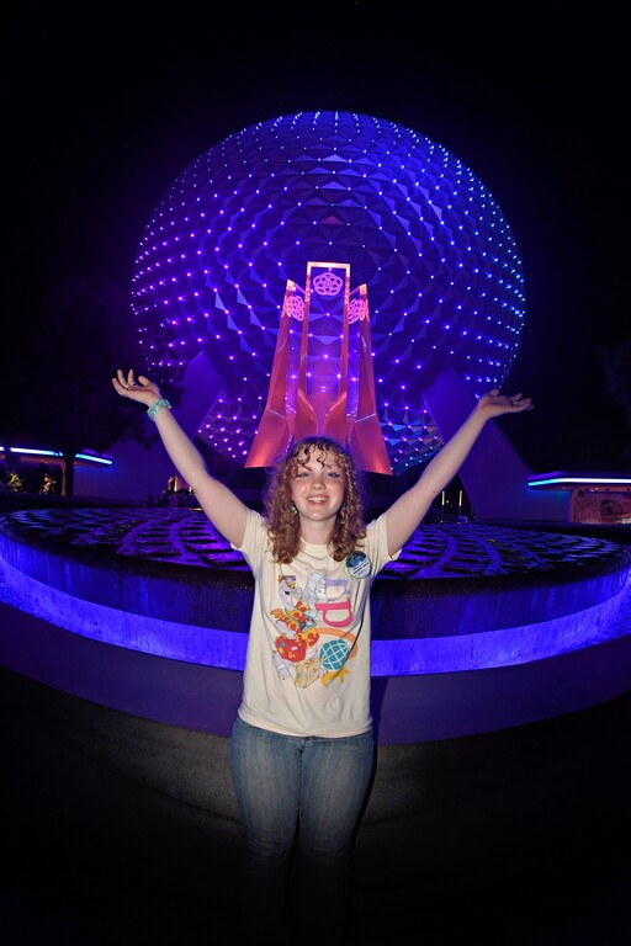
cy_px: 473
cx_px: 316
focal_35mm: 15
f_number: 4.5
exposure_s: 1/60
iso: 1600
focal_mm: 10.5
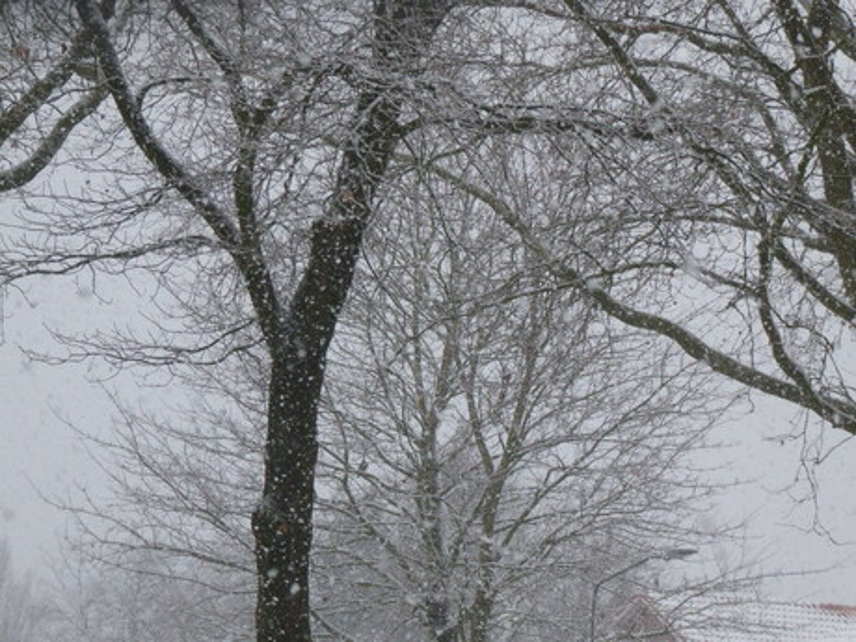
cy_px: 321
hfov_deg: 8.9
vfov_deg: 6.7
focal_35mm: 222
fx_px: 5490
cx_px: 428
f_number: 5.6
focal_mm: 35.8
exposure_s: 1/320
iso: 500
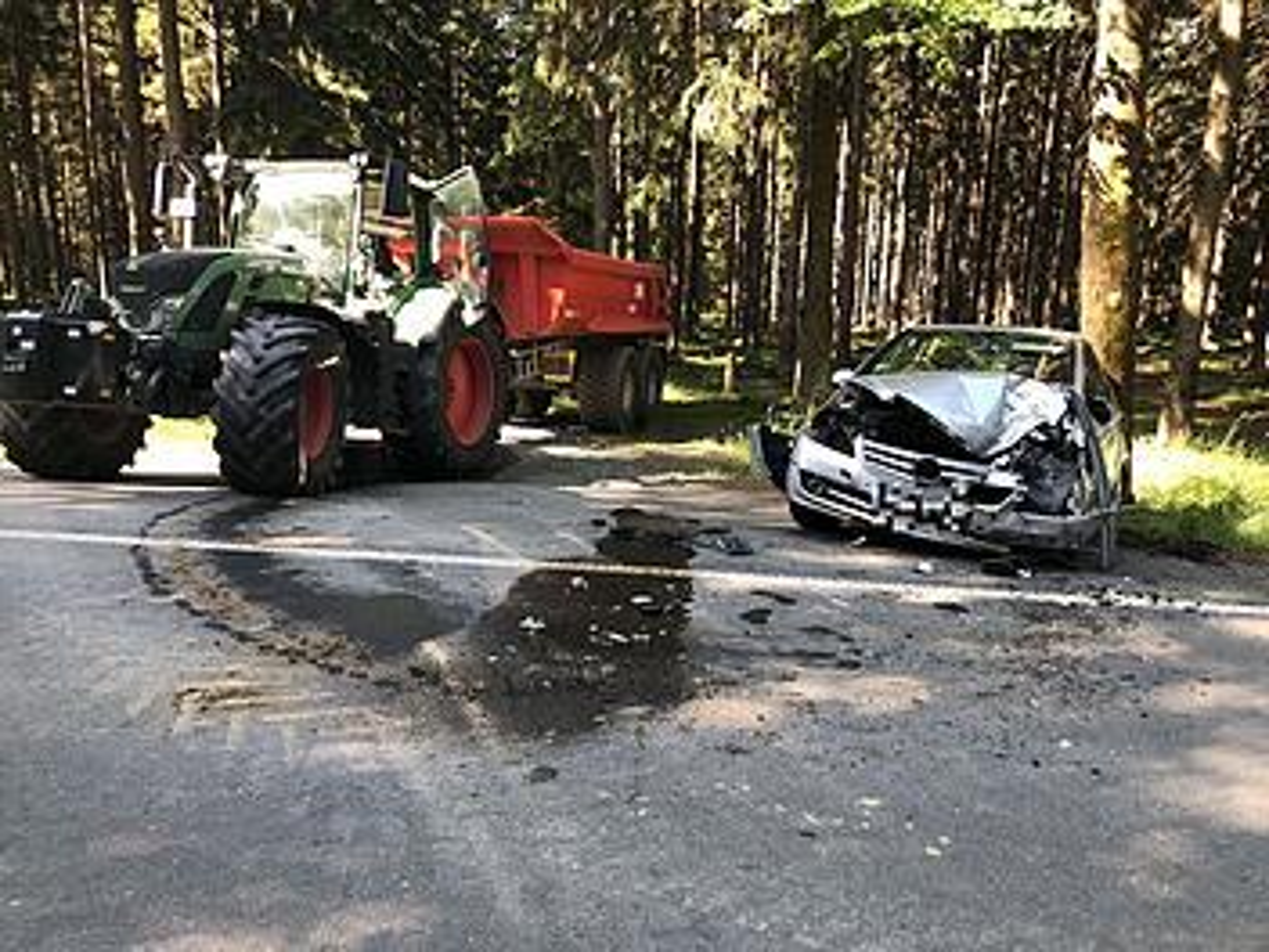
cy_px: 476
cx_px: 634
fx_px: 1026
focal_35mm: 28
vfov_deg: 49.7
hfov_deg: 63.4
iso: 20
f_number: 1.8
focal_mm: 3.99
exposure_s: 1/60
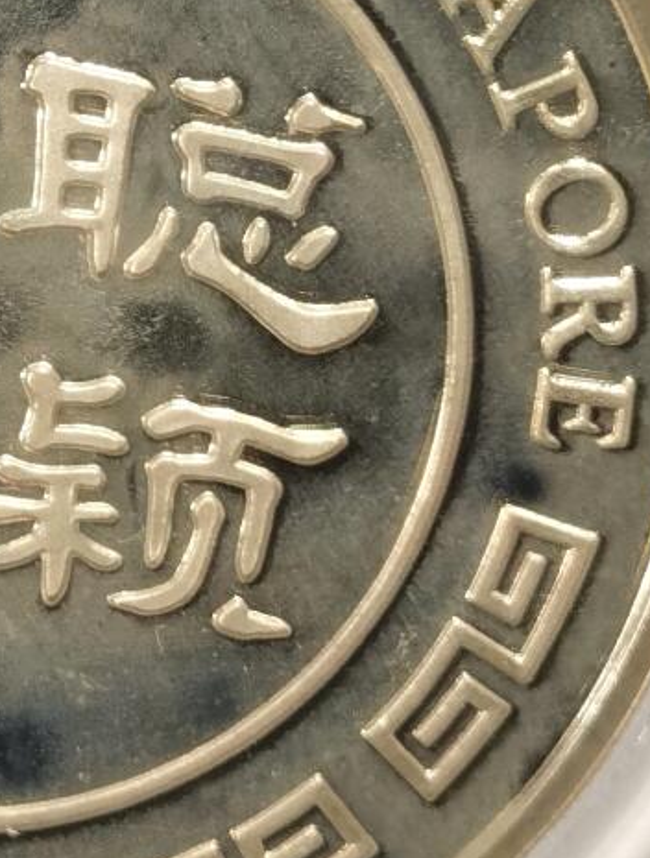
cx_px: -50
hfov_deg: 7.1
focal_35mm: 209
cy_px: -129
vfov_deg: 9.3
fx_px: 5202
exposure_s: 1/100
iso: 160
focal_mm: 5.56
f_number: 16
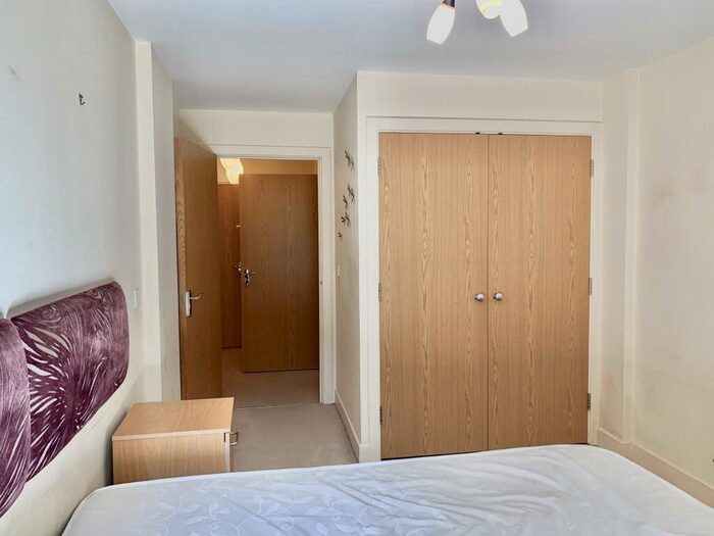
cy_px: 268
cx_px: 357
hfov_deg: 67.3
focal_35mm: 26
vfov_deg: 53.1
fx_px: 536
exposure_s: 1/100
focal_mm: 4.25
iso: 32
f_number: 1.8
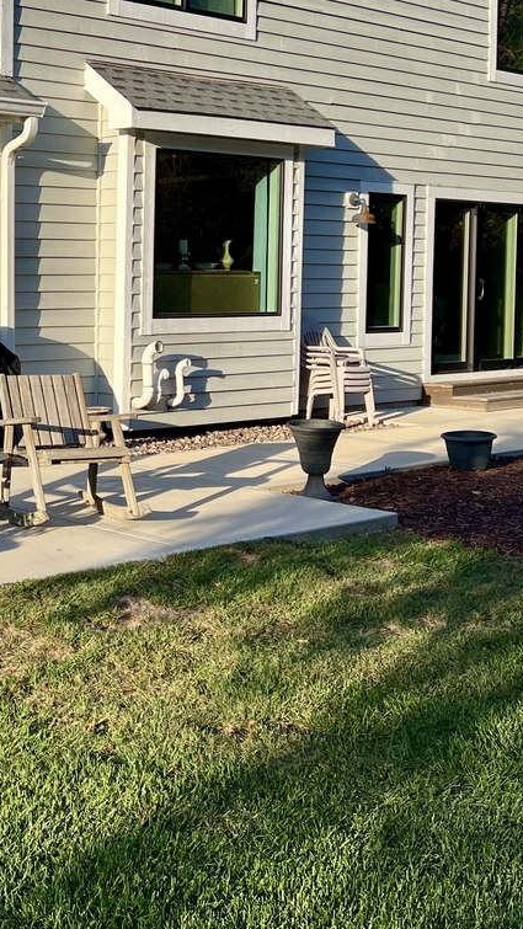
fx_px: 1331
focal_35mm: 54
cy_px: 301
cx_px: -84
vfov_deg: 38.0
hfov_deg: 20.9
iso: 50
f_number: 1.5
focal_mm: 5.7
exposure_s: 1/2208
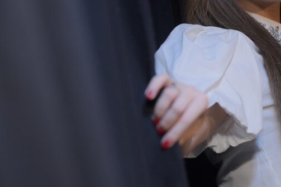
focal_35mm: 275
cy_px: 15
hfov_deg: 7.5
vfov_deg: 5.0
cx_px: 241
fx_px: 2146
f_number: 2.8
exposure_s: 1/250
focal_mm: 135
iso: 1250
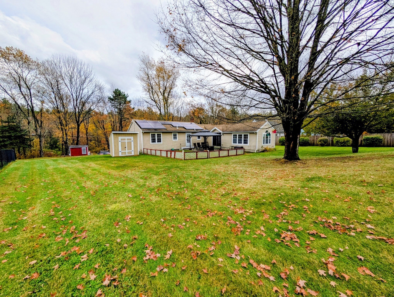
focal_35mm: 12
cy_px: 148
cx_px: 197
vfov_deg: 94.6
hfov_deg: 110.5
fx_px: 137
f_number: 1.7
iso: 55
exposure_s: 1/1773
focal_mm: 2.02
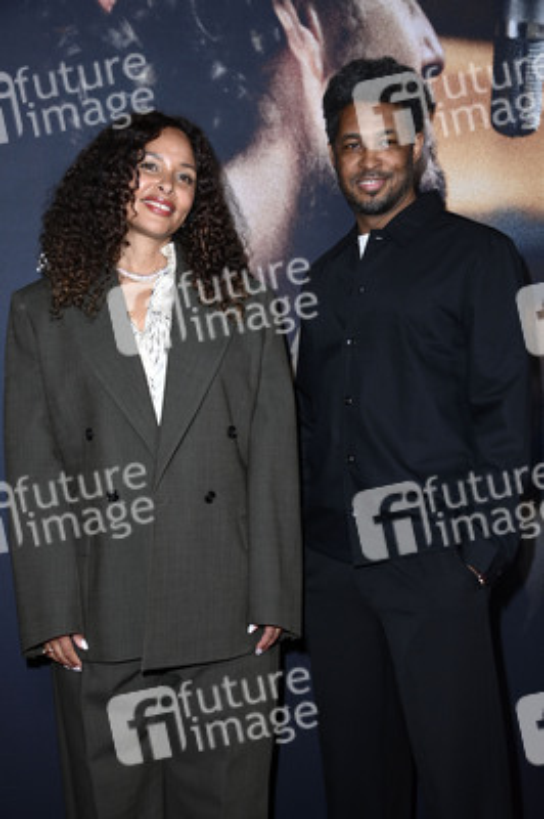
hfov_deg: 25.9
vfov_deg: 38.2
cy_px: 410
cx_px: 272
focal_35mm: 52
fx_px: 1181
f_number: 5.6
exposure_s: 1/250
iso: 1250
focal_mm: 52
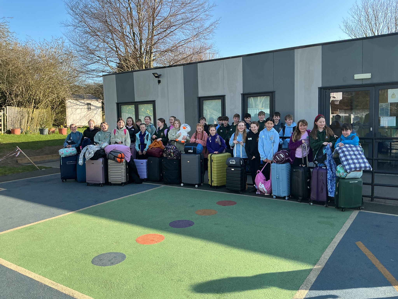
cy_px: 150
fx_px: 333
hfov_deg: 61.7
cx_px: 199
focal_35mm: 29
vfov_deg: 48.2
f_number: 1.8
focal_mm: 3
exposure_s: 1/482
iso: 25
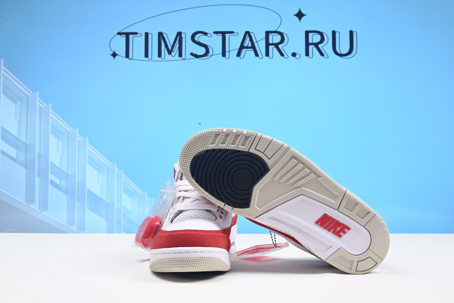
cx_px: 227
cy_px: 152
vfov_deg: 32.7
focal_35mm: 41
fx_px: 517
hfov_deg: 47.4
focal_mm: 41
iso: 100
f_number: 16
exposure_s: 1/2
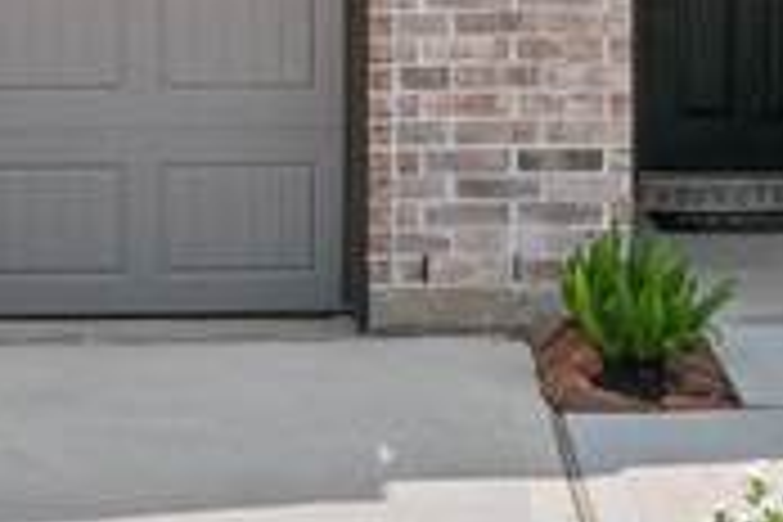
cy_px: -50
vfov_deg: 12.6
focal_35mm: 107
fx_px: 2327
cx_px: 459
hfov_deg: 19.1
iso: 200
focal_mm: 7
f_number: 11
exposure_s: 1/15
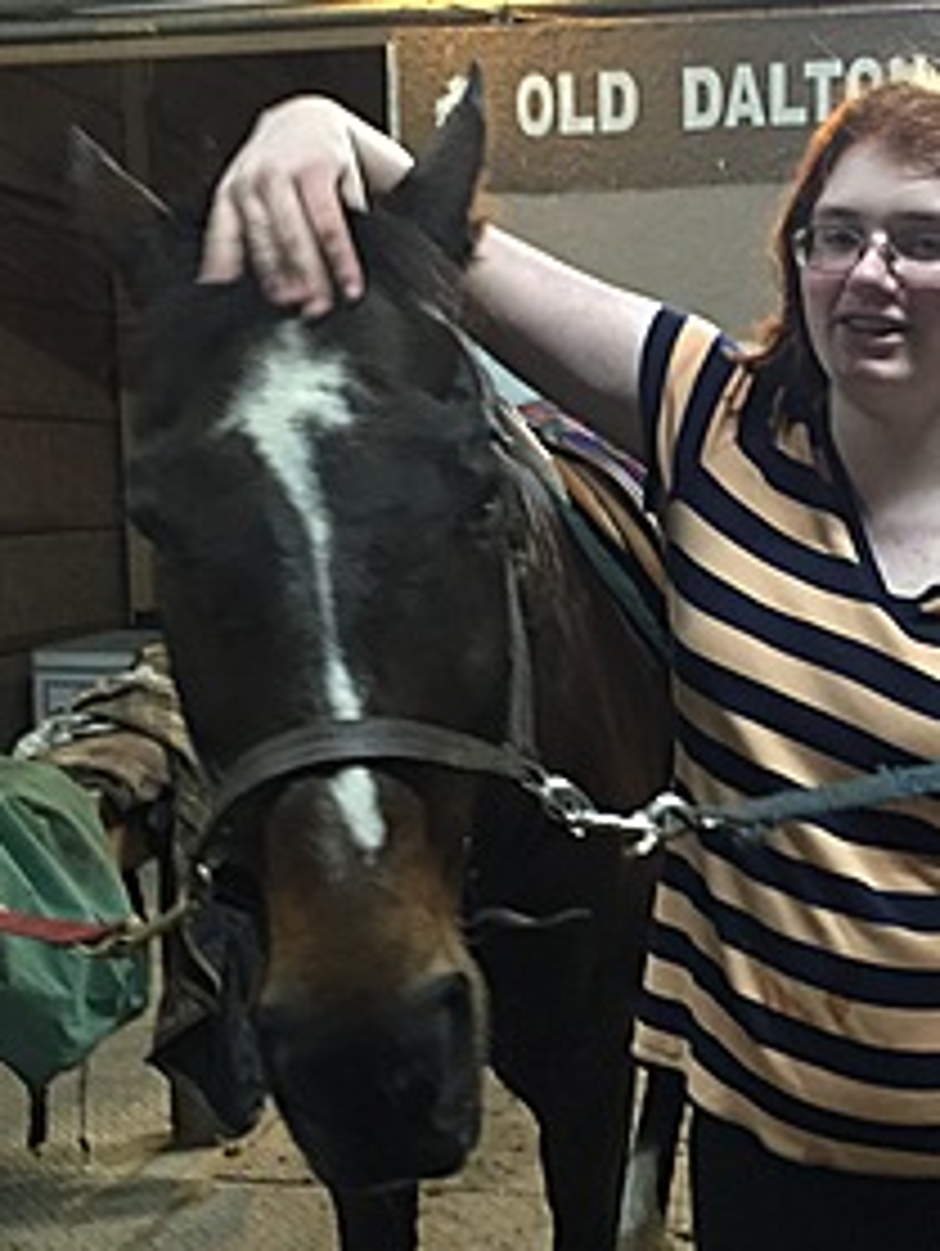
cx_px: 688
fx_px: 1808
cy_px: 603
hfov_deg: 28.8
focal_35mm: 50
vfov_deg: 38.2
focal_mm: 4.15
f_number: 2.2
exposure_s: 1/17
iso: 250
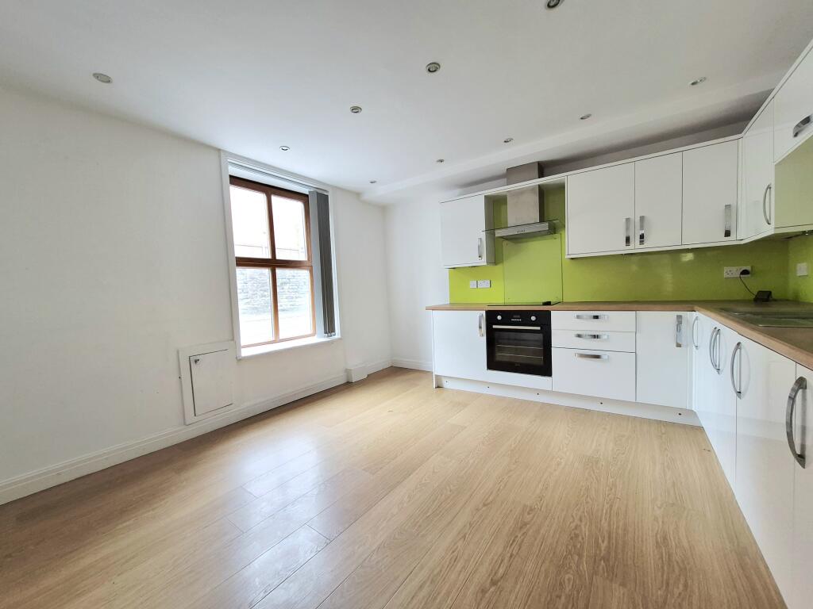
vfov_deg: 89.9
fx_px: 305
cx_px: 406
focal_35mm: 13
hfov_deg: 106.2
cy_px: 304
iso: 100
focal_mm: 1.74
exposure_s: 1/50
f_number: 2.2
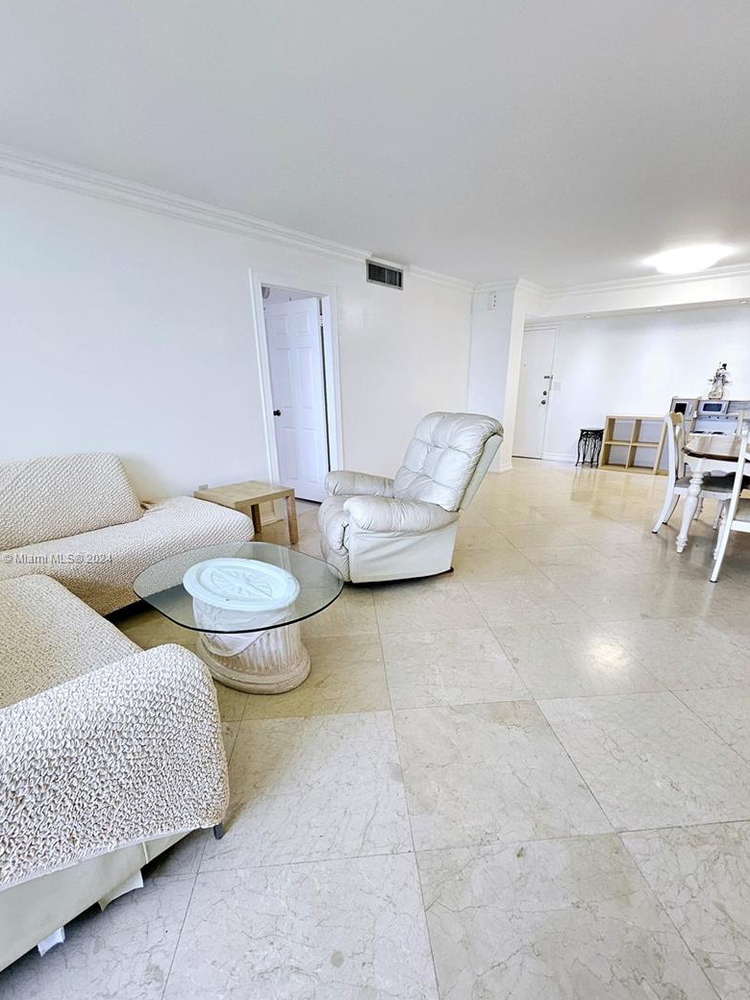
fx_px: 433
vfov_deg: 97.7
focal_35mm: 15
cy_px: 559
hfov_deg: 81.7
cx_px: 368
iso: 125
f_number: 2.2
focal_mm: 1.74
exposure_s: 1/60.2
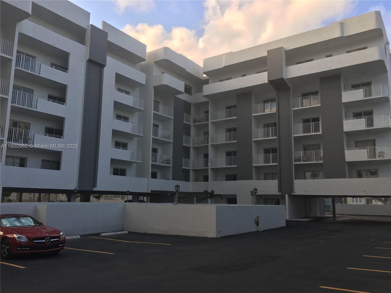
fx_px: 328
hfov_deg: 61.7
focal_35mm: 29
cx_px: 196
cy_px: 146
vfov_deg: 48.2
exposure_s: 1/368
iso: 25
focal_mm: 4.15
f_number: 2.2
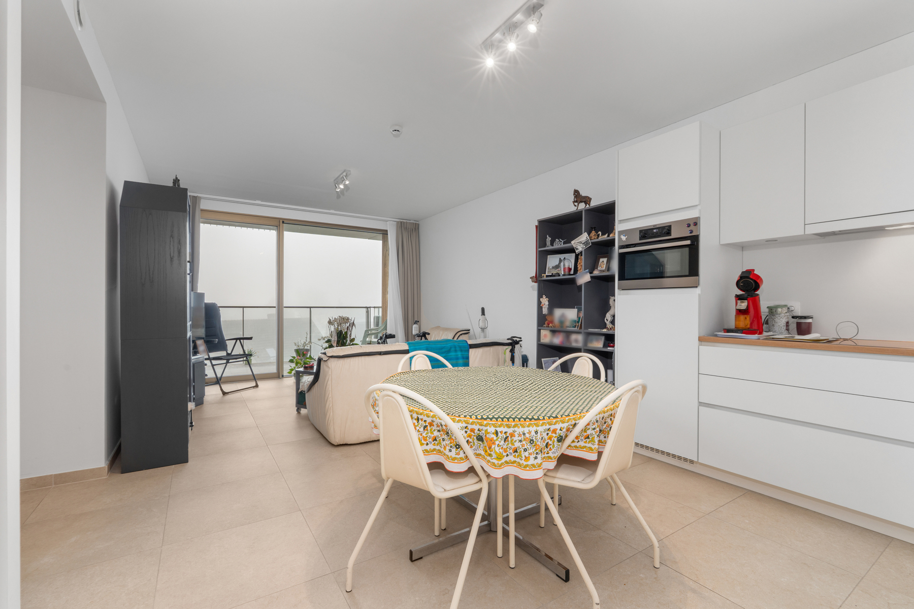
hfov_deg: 96.7
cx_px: 457
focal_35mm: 16
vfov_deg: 73.7
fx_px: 406
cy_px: 304
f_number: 11
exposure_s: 1/3
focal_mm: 16
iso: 200
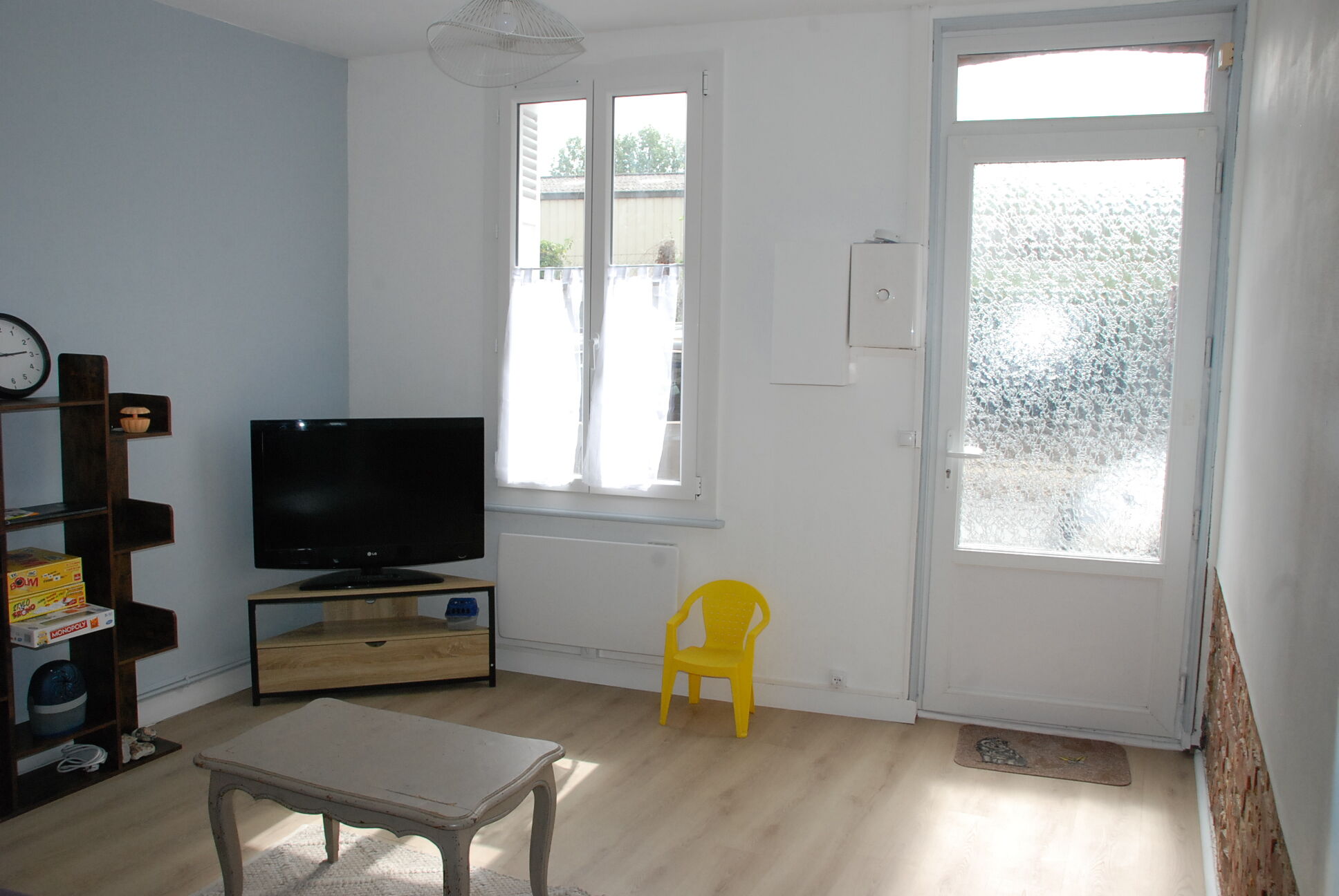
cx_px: 670
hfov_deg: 67.3
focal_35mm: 27
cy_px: 448
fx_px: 1005
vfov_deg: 48.0
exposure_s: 1/200
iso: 640
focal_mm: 18
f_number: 13
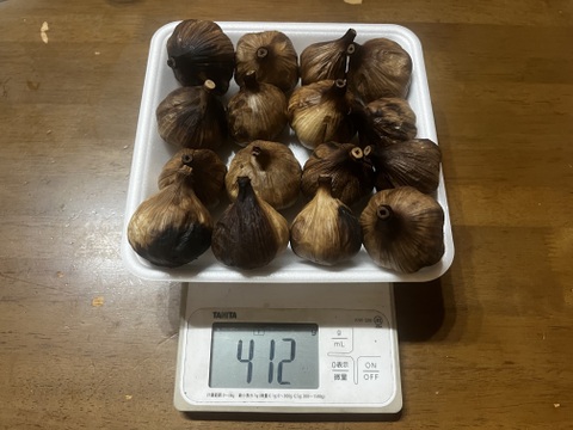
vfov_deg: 53.1
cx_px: 286
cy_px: 215
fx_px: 430
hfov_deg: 67.3
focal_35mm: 26
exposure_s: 1/60
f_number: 1.6
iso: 320
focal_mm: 5.1
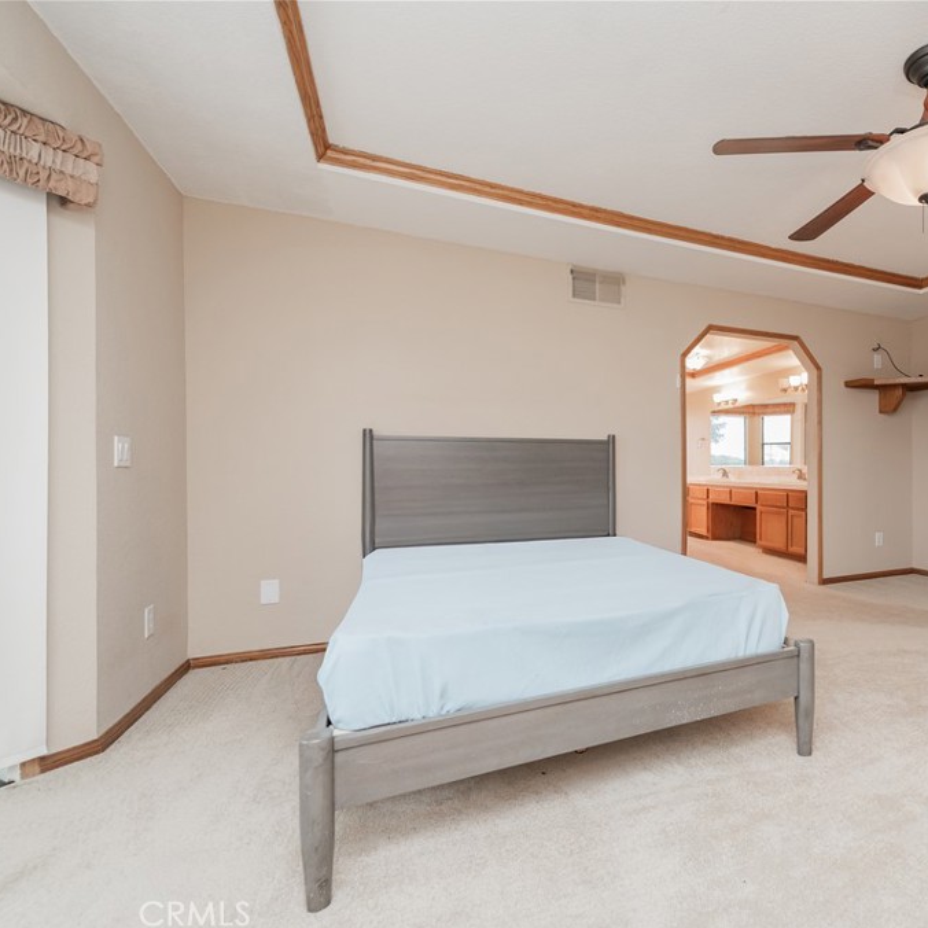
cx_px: 686
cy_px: 466
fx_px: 546
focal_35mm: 18
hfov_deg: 75.4
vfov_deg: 80.7
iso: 500
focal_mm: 14
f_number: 4
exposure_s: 1/60
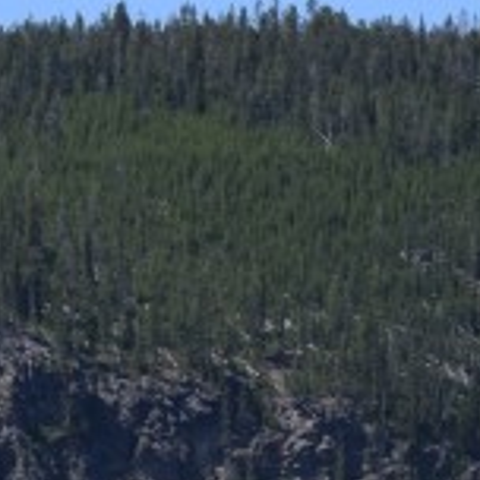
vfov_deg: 2.6
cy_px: 212
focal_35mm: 686
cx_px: -581
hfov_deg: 2.5
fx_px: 10762
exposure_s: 1/640
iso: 200
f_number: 6.3
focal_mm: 80
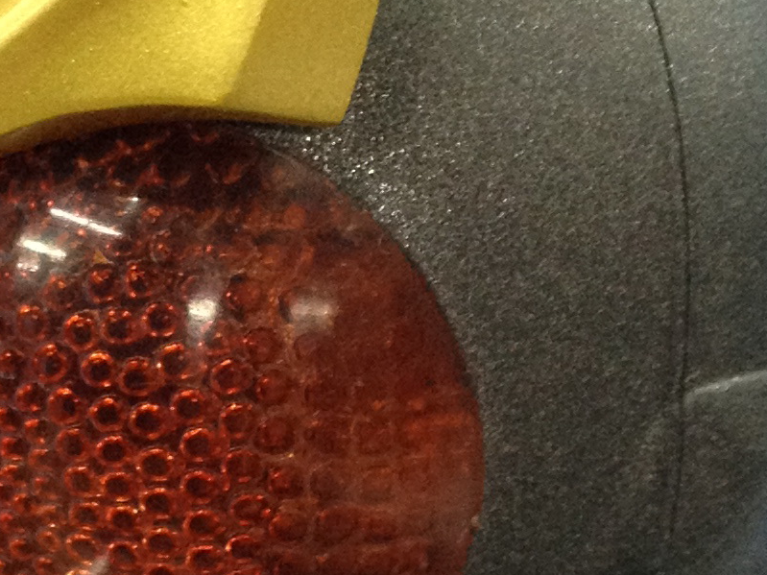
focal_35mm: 143
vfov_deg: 10.3
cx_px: 321
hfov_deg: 13.8
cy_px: 557
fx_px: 3168
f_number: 2.4
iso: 200
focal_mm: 4.28
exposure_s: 1/20
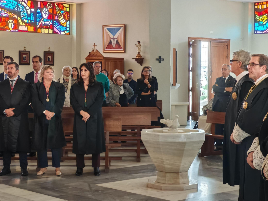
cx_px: 125
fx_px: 619
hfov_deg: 24.4
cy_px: 98
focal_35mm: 80
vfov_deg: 18.4
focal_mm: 8.67
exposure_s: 1/33
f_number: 2.4
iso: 400
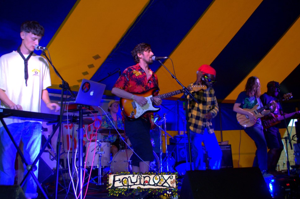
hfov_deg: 63.7
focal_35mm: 29
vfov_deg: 44.9
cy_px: 99
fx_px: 241
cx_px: 142
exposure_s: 1/60
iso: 560
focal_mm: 18
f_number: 3.5
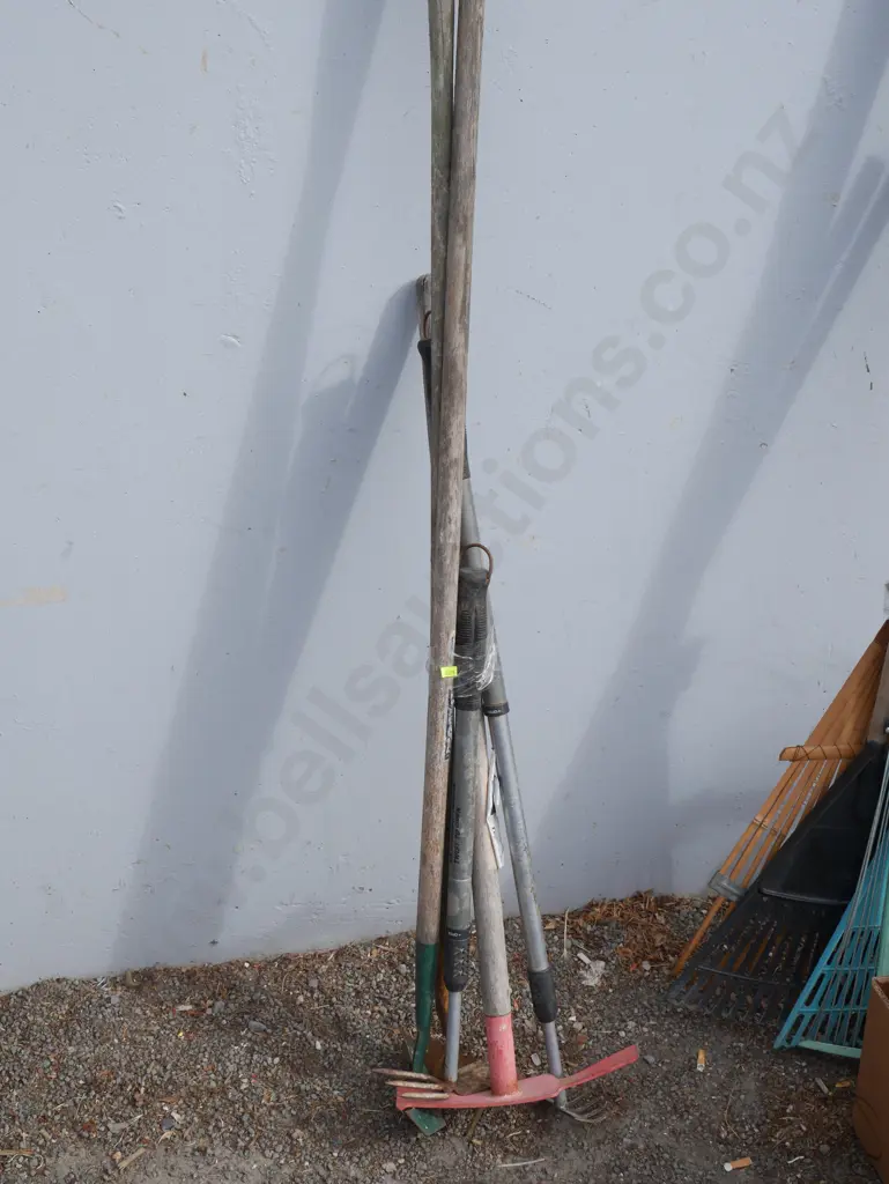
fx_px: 1574
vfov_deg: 41.2
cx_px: 444
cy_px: 592
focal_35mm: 46
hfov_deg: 31.5
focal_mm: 23
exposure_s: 1/250
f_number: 9
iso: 200
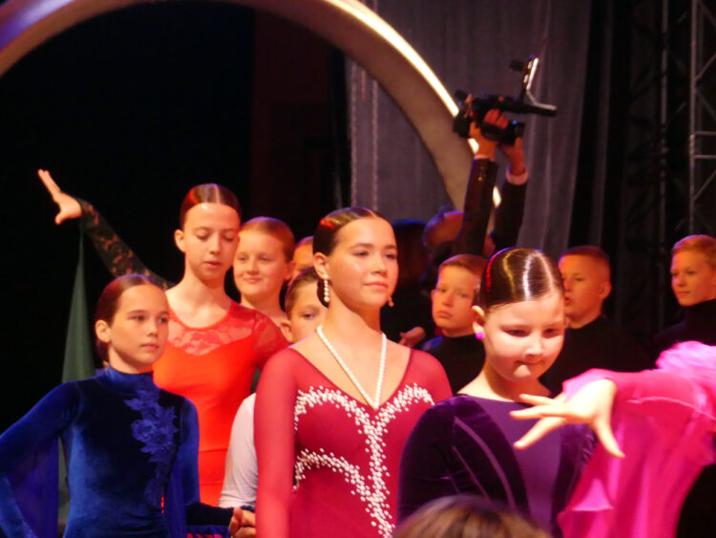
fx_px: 4097
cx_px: 358
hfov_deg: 10.0
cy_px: 269
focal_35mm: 198
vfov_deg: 7.5
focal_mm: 35.6
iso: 1250
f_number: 2.8
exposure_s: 1/80
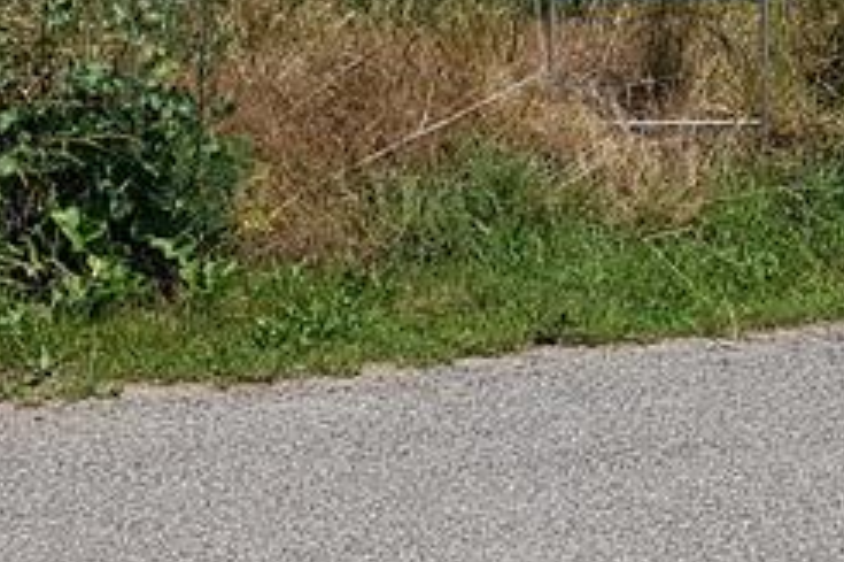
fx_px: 2647
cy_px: -197
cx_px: 748
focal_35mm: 113
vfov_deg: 11.7
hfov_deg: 17.9
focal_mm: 4.2
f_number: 1.7
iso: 50
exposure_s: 1/3264
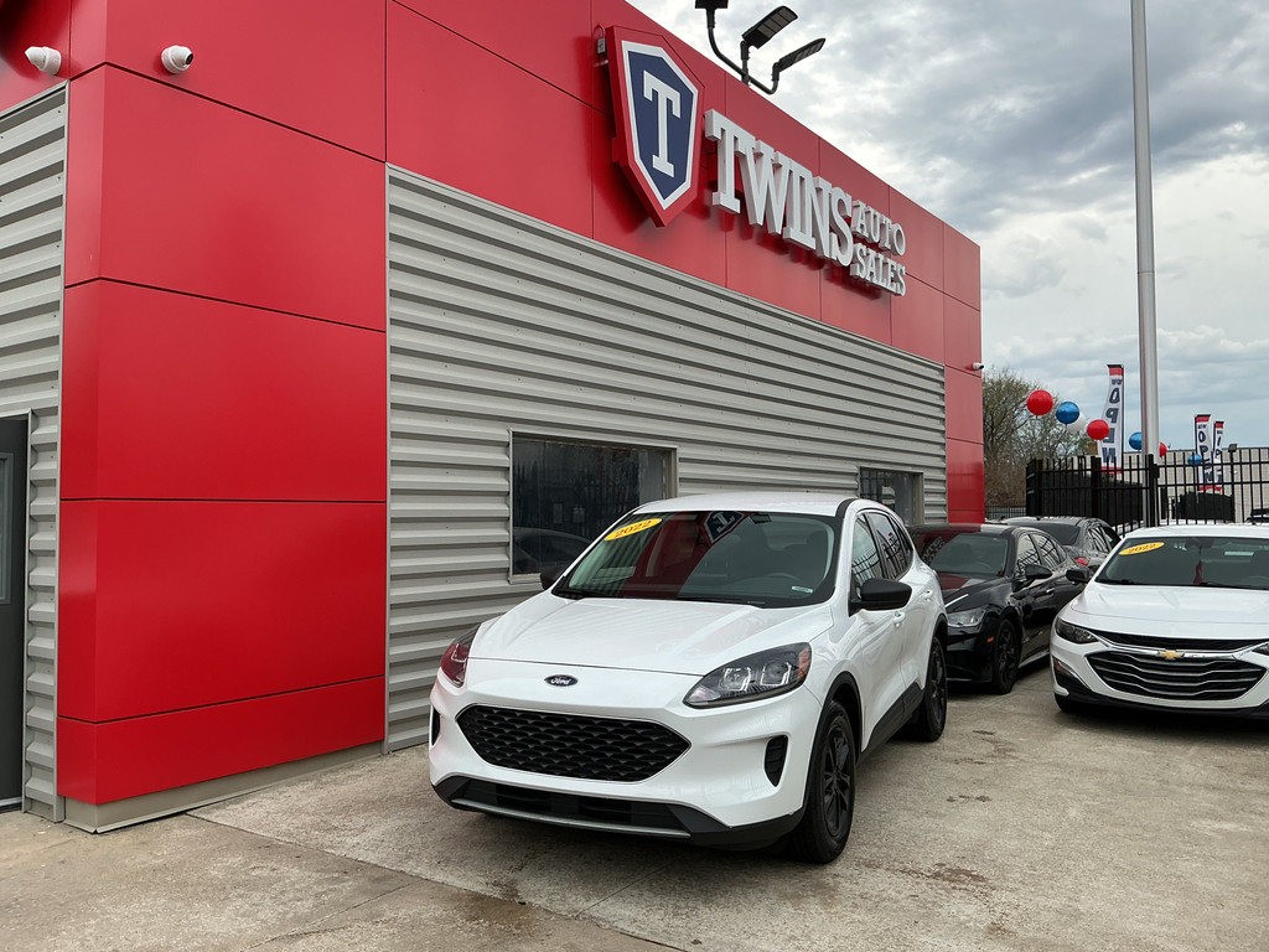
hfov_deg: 61.7
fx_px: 1063
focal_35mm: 29
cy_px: 476
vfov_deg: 48.2
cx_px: 634
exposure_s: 1/446
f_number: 1.8
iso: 25
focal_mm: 3
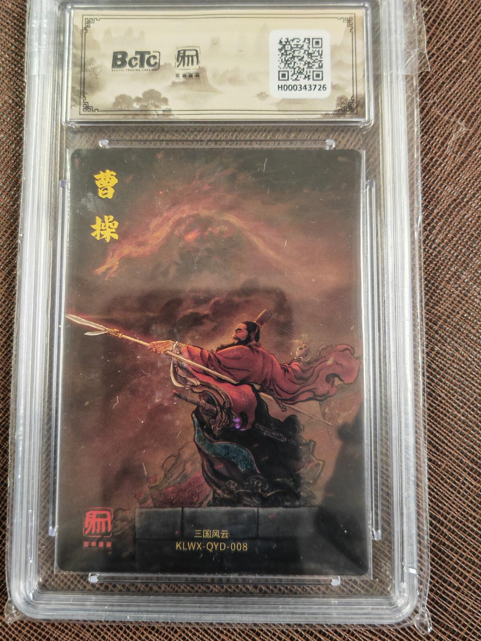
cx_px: 224
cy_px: 289
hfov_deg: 46.8
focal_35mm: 30
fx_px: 556
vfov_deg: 59.8
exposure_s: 1/100
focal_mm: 5.53
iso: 200
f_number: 1.8
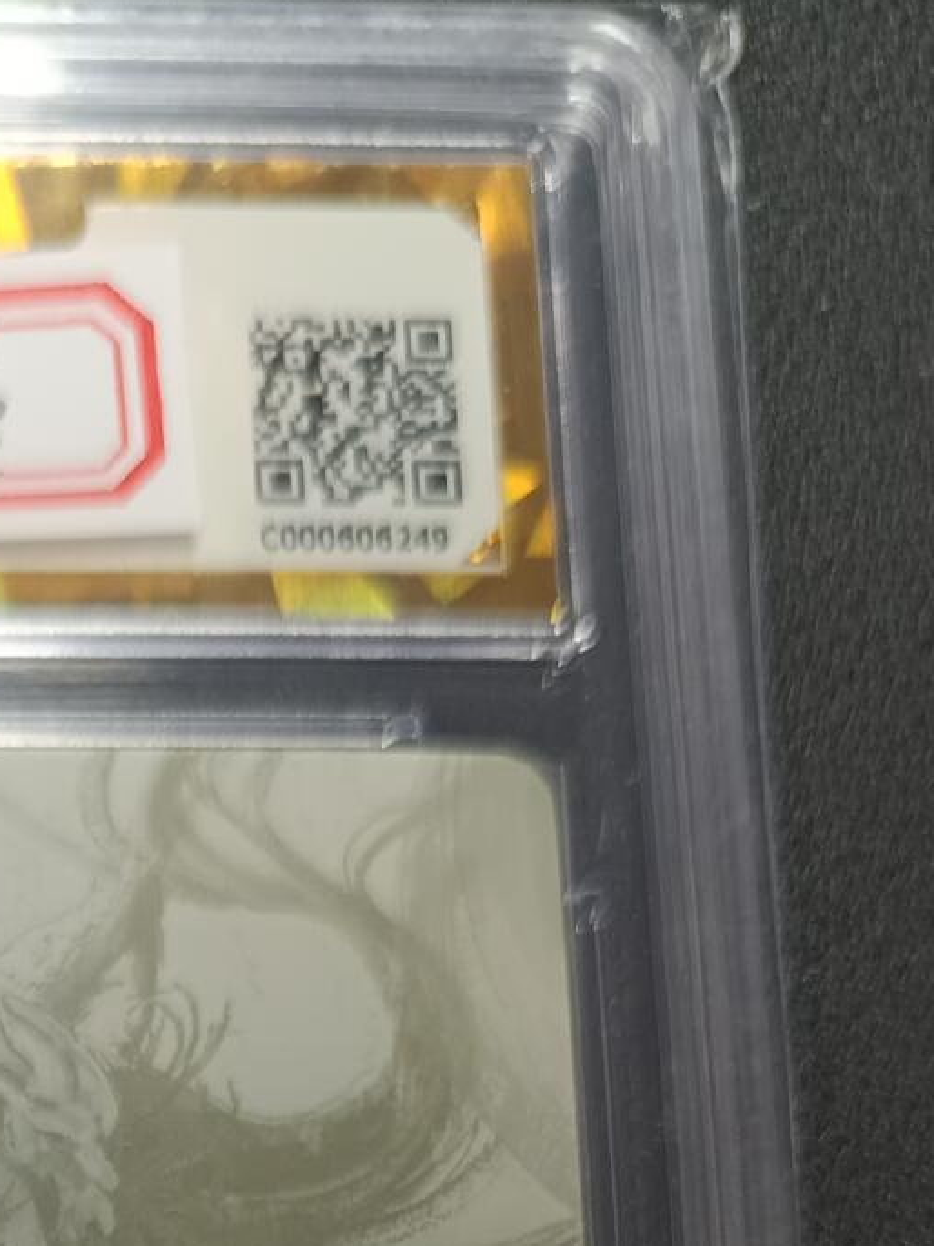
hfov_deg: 22.5
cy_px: 1538
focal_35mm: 63
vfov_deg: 26.8
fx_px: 2268
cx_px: 38
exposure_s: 1/50
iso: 626
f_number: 1.7
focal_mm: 5.31
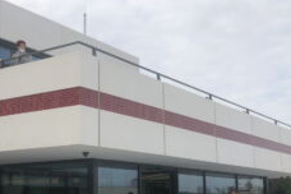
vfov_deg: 26.3
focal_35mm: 51
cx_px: 103
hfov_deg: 38.6
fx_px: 412
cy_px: 133
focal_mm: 3.99
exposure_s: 1/1946
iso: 20
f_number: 1.8
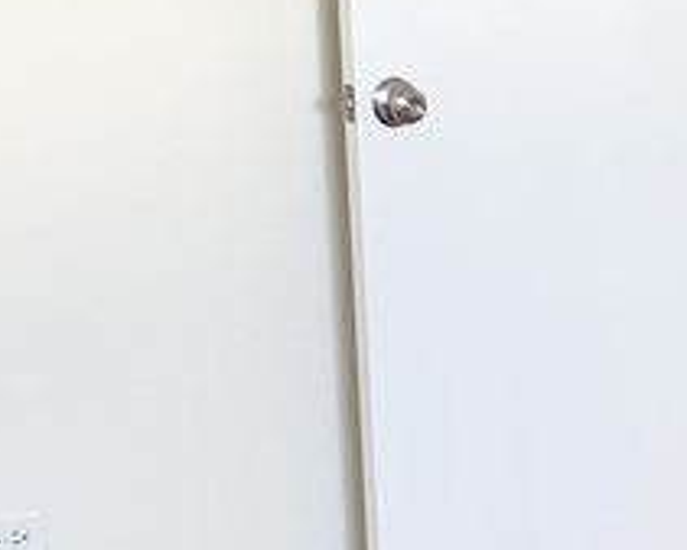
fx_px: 3519
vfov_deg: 8.9
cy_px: 622
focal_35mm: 173
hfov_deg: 11.0
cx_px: 755
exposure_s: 1/60
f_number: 1.8
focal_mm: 4.25
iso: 64
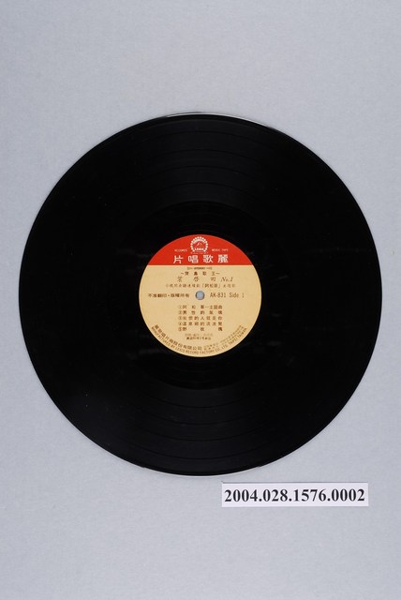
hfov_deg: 20.7
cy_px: 300
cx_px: 200
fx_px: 1100
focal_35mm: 66
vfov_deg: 30.5
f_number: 11
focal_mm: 44
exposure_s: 1/60
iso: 200
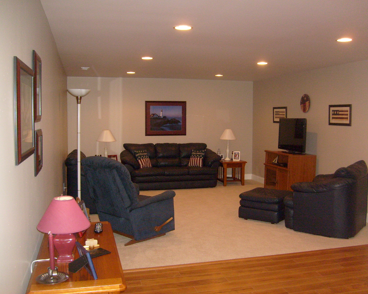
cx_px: 191
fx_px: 403
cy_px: 146
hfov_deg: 49.1
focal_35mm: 37
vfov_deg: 40.1
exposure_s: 1/45
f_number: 2.8
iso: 200
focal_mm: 5.8
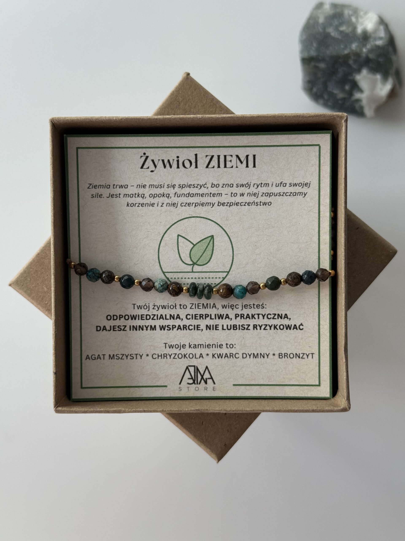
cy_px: 270
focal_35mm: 48
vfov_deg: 39.7
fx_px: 749
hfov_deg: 30.3
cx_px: 202
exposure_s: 1/113
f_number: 1.78
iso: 100
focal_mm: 6.76
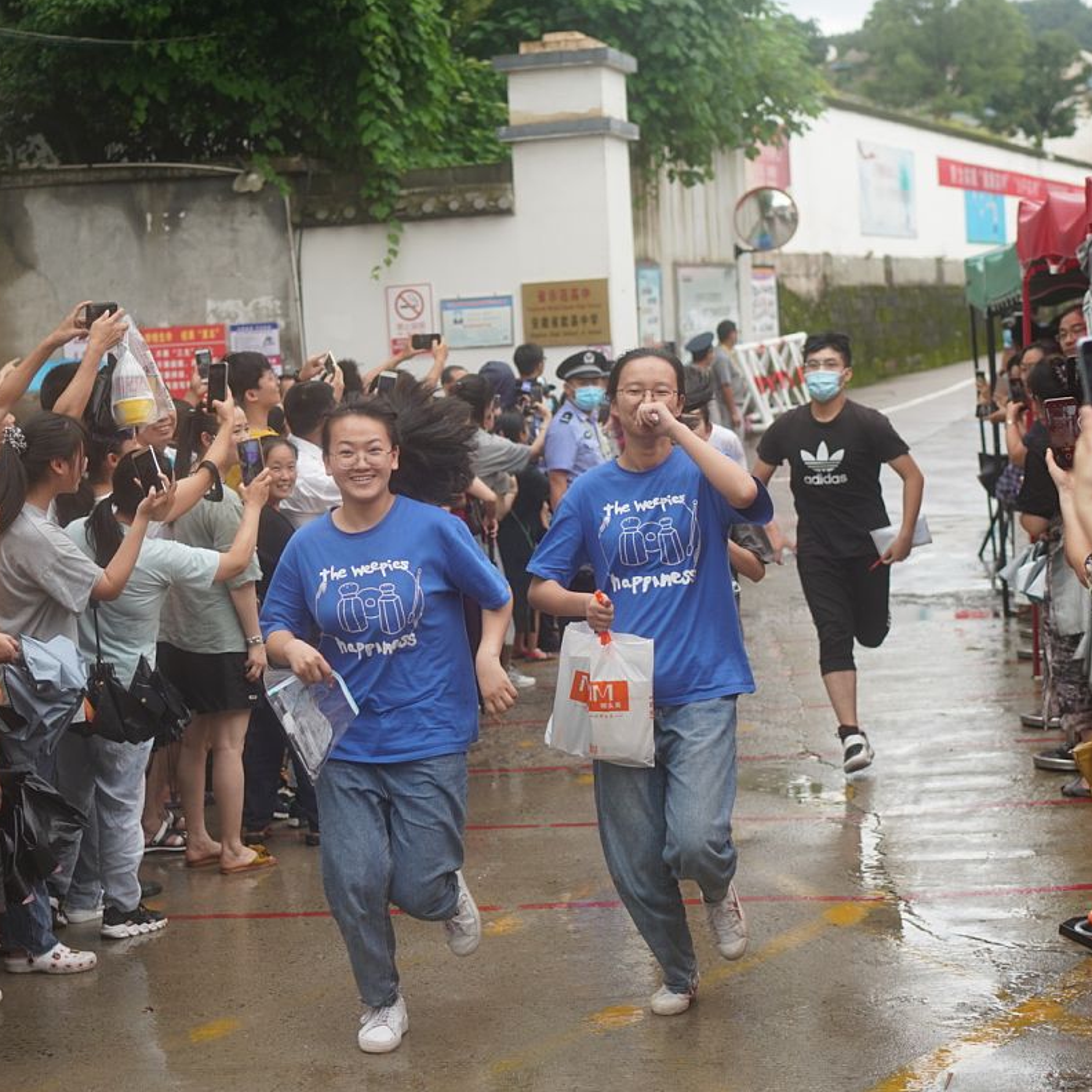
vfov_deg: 25.7
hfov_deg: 25.6
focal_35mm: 67
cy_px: 545
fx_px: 2391
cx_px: 379
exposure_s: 1/1000
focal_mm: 35
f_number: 2.2
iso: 250
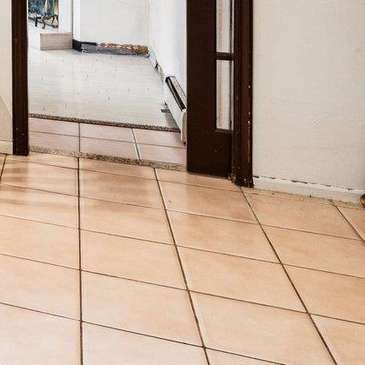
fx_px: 692
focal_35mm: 58
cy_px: -129
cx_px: -257
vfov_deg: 25.0
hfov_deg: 21.6
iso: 500
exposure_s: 1/15
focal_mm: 14
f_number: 7.1
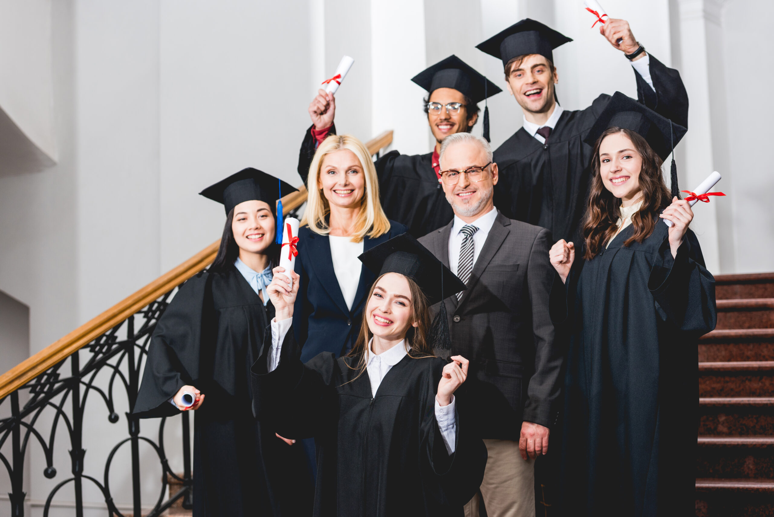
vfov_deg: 17.5
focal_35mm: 78
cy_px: 258
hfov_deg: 26.0
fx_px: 1678
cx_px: 387
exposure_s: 1/160
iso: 125
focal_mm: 78
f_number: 4.5
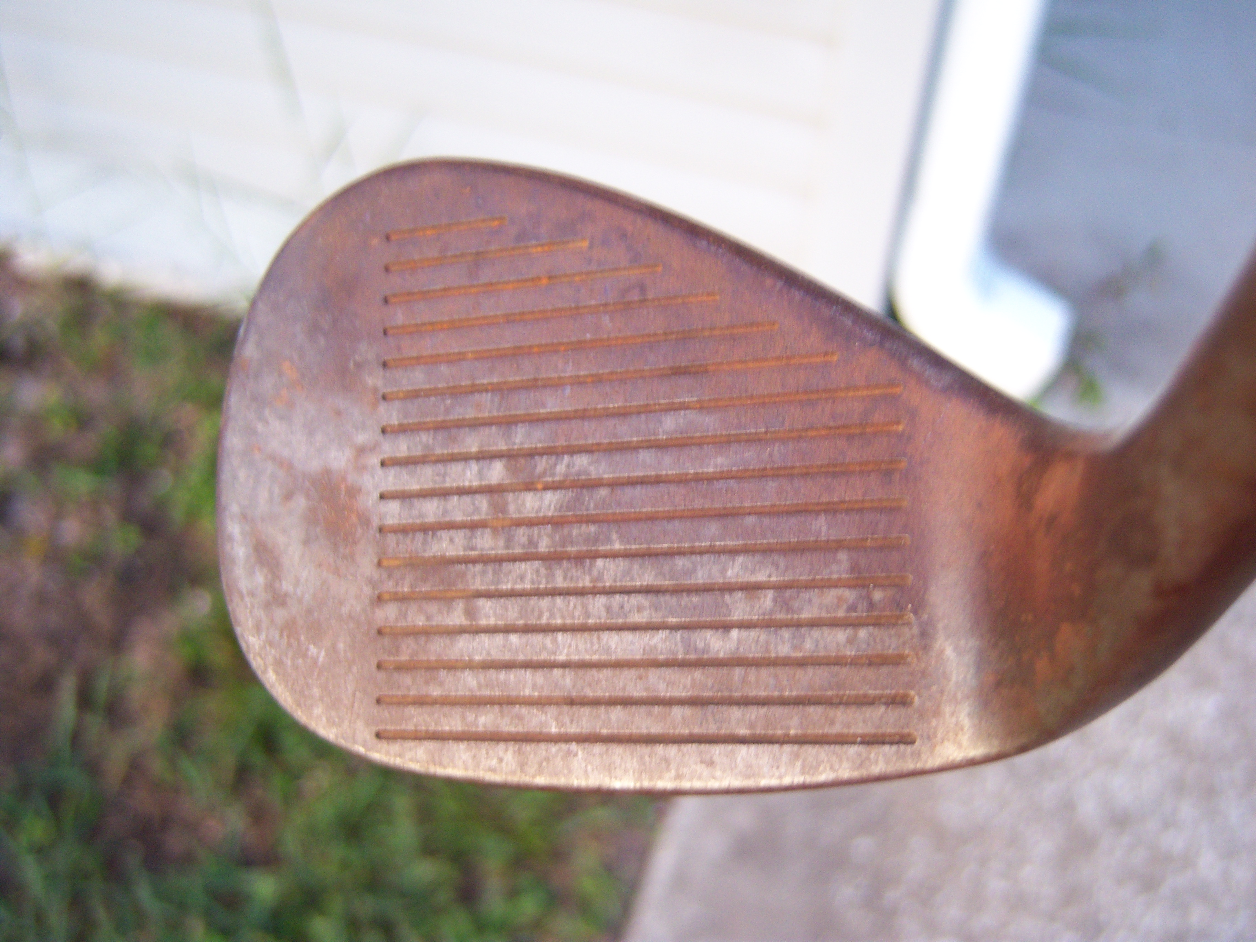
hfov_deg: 51.4
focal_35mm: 36
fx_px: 1306
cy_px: 471
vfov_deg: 39.7
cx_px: 628
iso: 160
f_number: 2.8
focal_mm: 7.5
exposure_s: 1/8
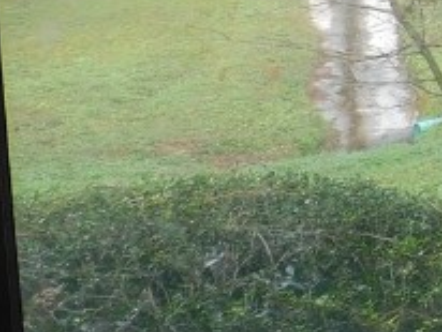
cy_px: -103
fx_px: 1905
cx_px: 1081
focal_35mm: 149
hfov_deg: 11.0
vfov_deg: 9.8
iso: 125
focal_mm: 5.4
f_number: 3.5
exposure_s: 1/100
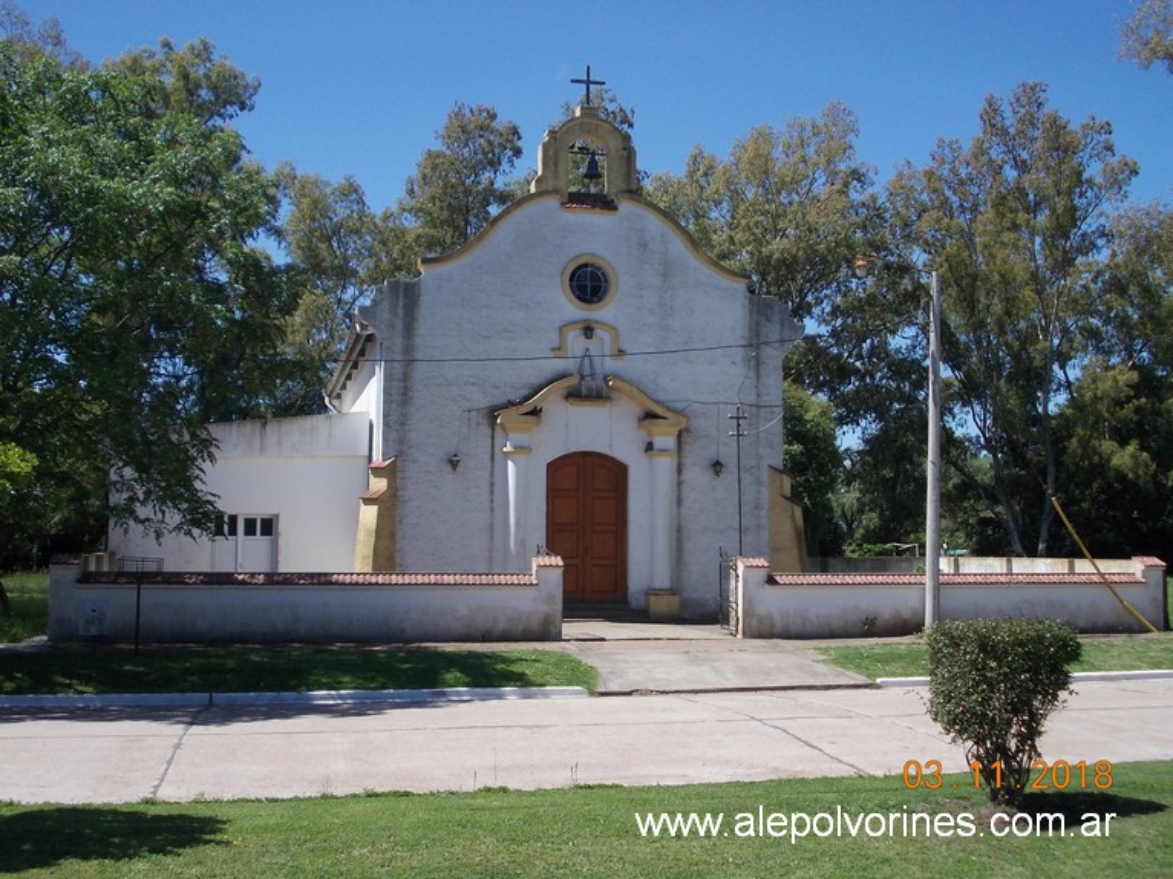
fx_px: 1457
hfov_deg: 43.9
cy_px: 440
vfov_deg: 33.6
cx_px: 586
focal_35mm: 43
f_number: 6.5
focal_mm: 6.1
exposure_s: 1/250
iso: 80
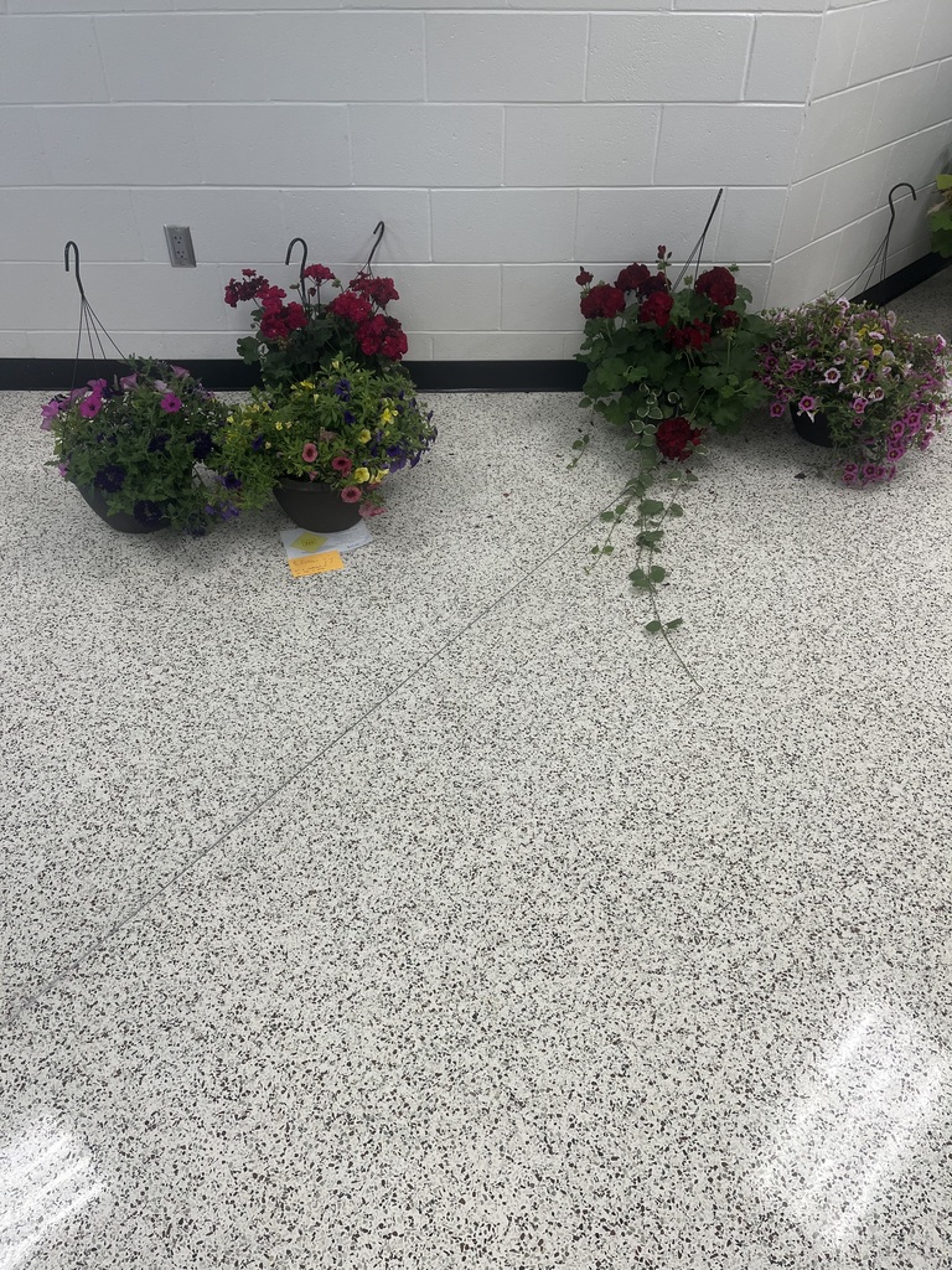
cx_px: 476
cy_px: 635
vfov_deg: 67.3
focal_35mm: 26
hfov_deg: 53.1
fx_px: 953
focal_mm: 5.1
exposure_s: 1/120
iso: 80
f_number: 1.6
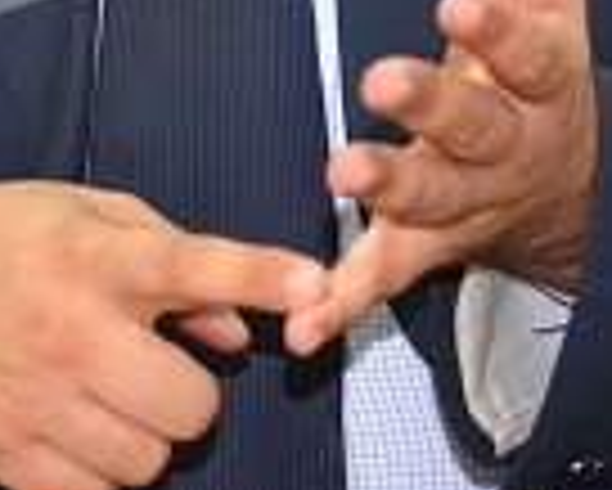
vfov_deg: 8.6
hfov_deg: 11.1
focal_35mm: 173
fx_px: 3136
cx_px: 333
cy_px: -348
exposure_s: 1/60
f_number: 4
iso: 800
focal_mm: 28
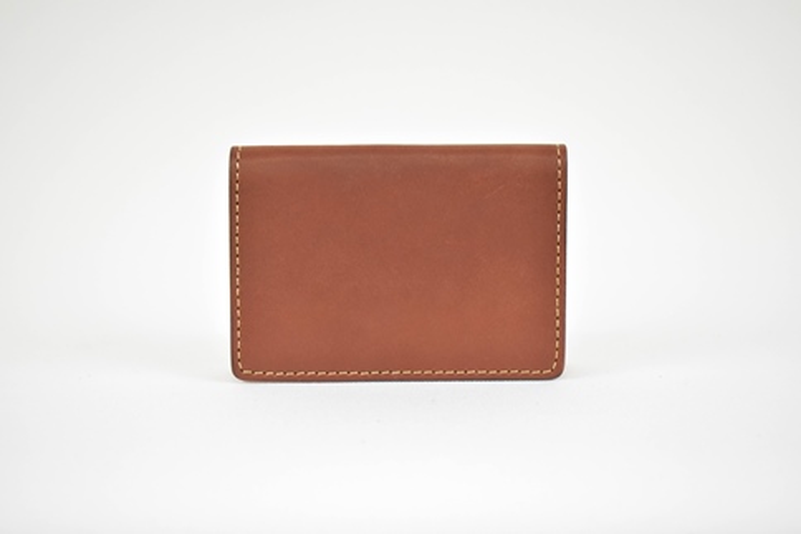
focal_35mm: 69
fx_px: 1536
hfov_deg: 29.2
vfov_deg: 19.7
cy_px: 267
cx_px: 400
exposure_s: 1/250
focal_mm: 46
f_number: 5.3
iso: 2000
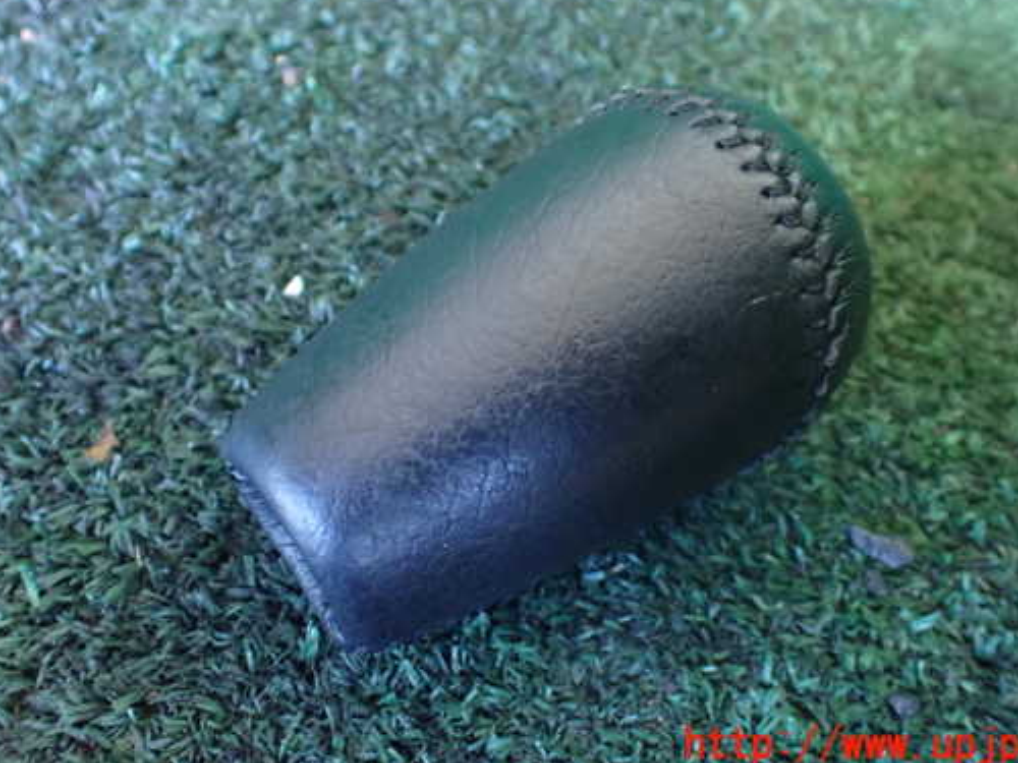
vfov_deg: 39.5
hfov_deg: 51.3
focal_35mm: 36
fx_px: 1059
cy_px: 313
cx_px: 533
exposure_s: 1/30
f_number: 2.3
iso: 1250
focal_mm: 5.4
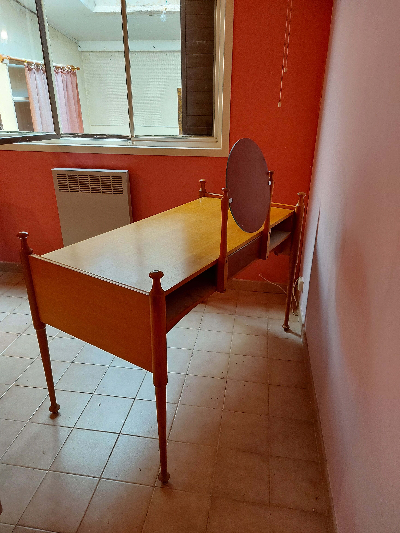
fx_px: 370
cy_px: 266
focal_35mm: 24
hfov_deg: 56.8
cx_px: 200
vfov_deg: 71.6
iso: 250
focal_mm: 5.23
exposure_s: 1/33
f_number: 1.8
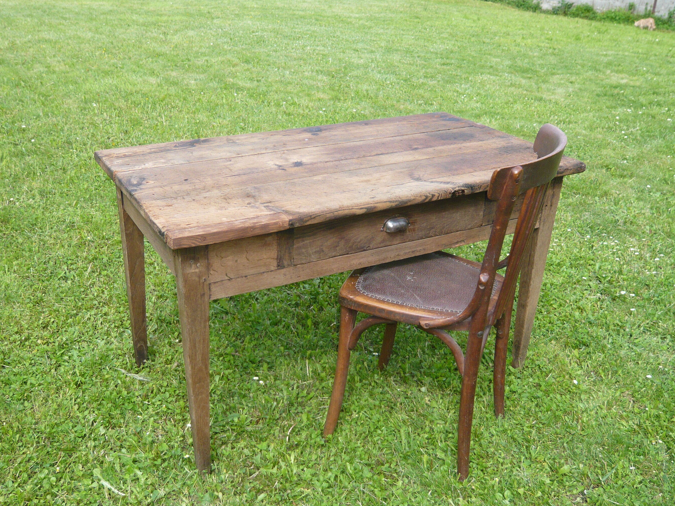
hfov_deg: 47.9
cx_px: 341
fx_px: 761
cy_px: 284
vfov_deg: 36.8
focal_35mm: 39
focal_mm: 5.5
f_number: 3.1
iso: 100
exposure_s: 1/400
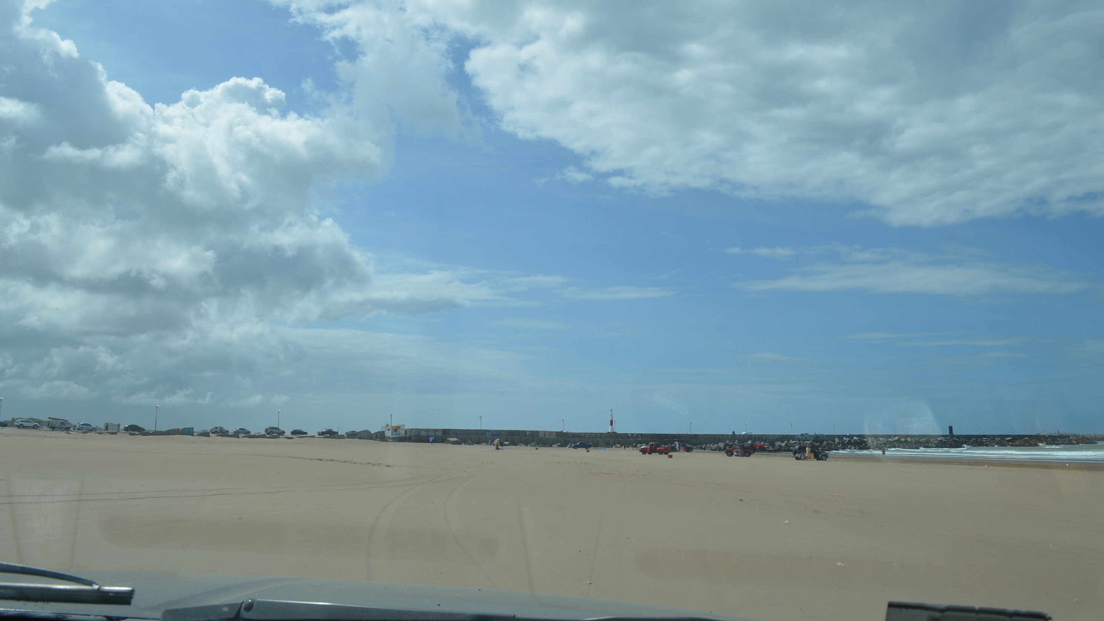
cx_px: 546
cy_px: 265
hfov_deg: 66.1
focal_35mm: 29
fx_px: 849
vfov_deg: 40.1
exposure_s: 1/400
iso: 100
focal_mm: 18
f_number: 10
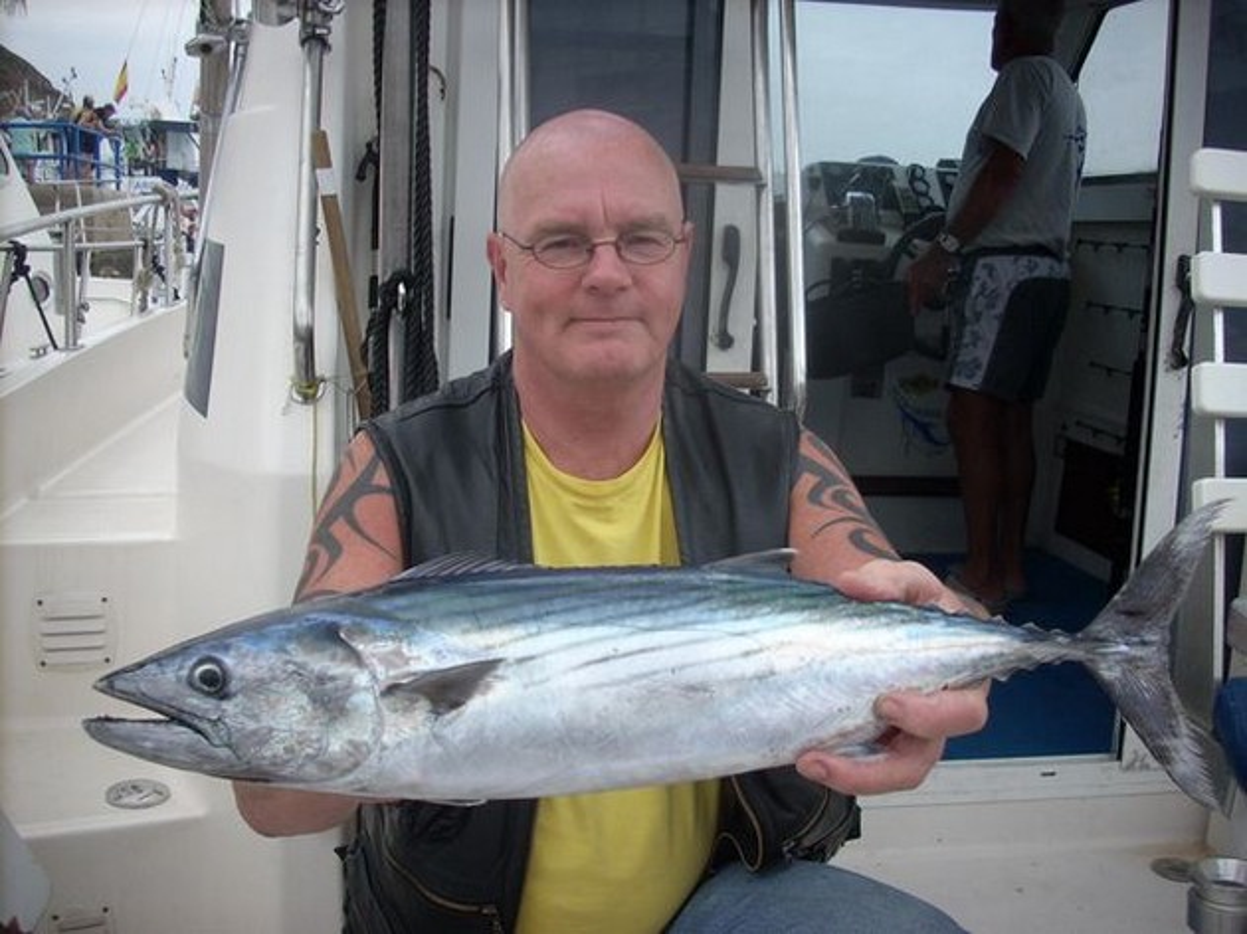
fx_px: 1332
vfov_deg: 38.6
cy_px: 467
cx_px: 624
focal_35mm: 37
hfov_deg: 50.2
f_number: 2.8
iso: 64
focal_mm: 6.2
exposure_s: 1/369
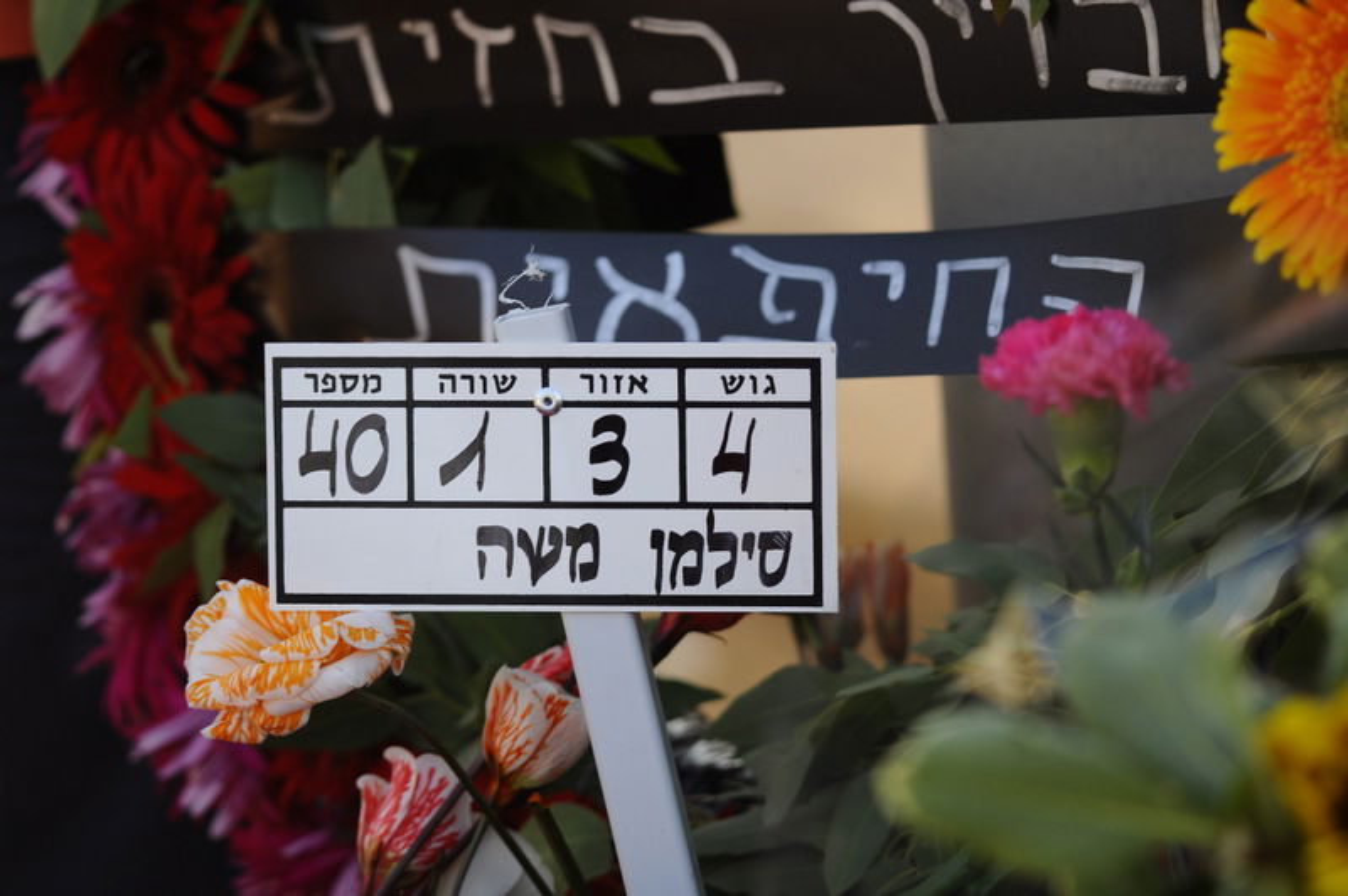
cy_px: 448
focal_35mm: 180
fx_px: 6734
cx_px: 674
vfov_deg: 7.6
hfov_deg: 11.4
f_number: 4
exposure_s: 1/320
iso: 200
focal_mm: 120
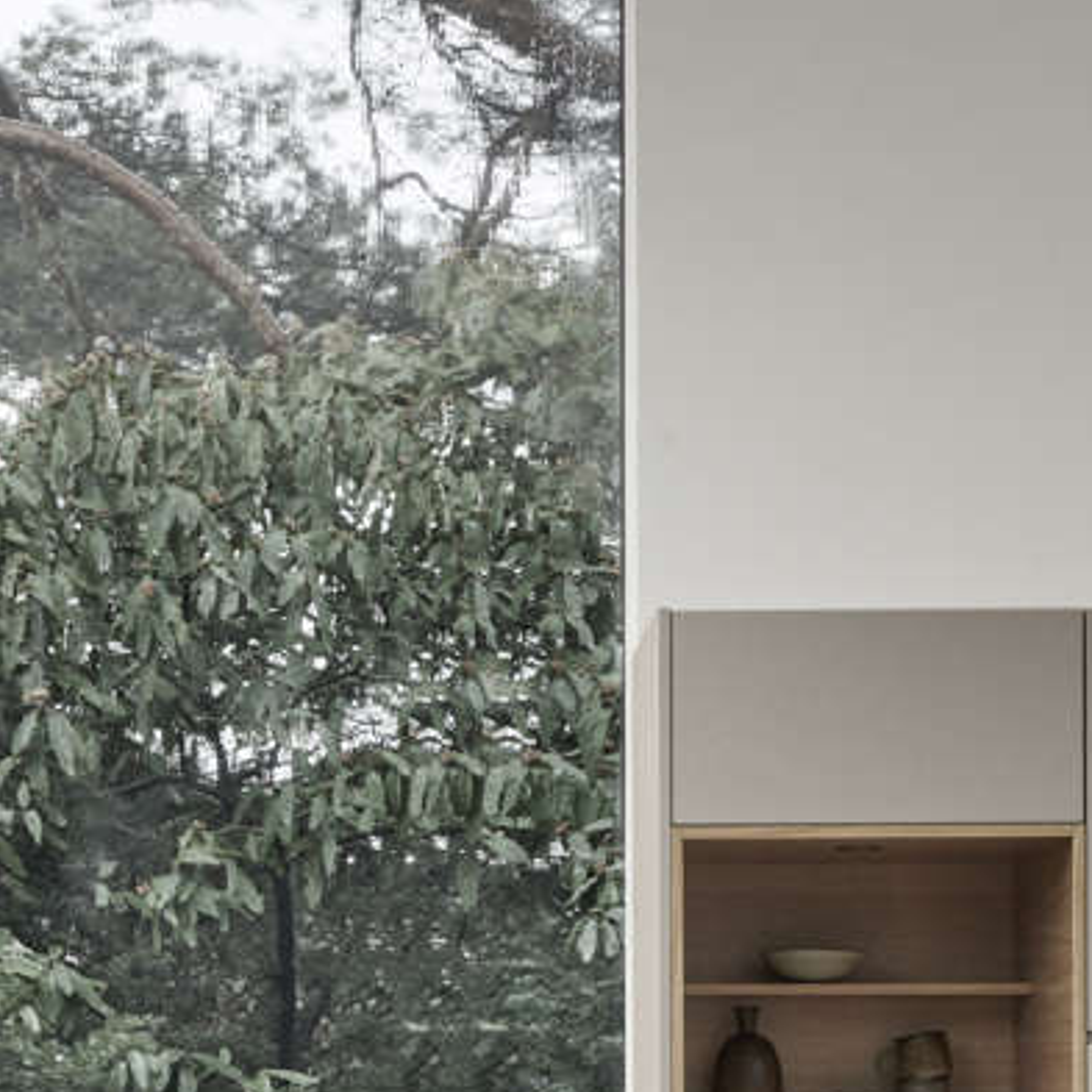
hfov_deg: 15.5
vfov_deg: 15.3
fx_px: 3997
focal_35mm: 112
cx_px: 320
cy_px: 1092
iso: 400
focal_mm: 32
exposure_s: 1/2.5
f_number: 18
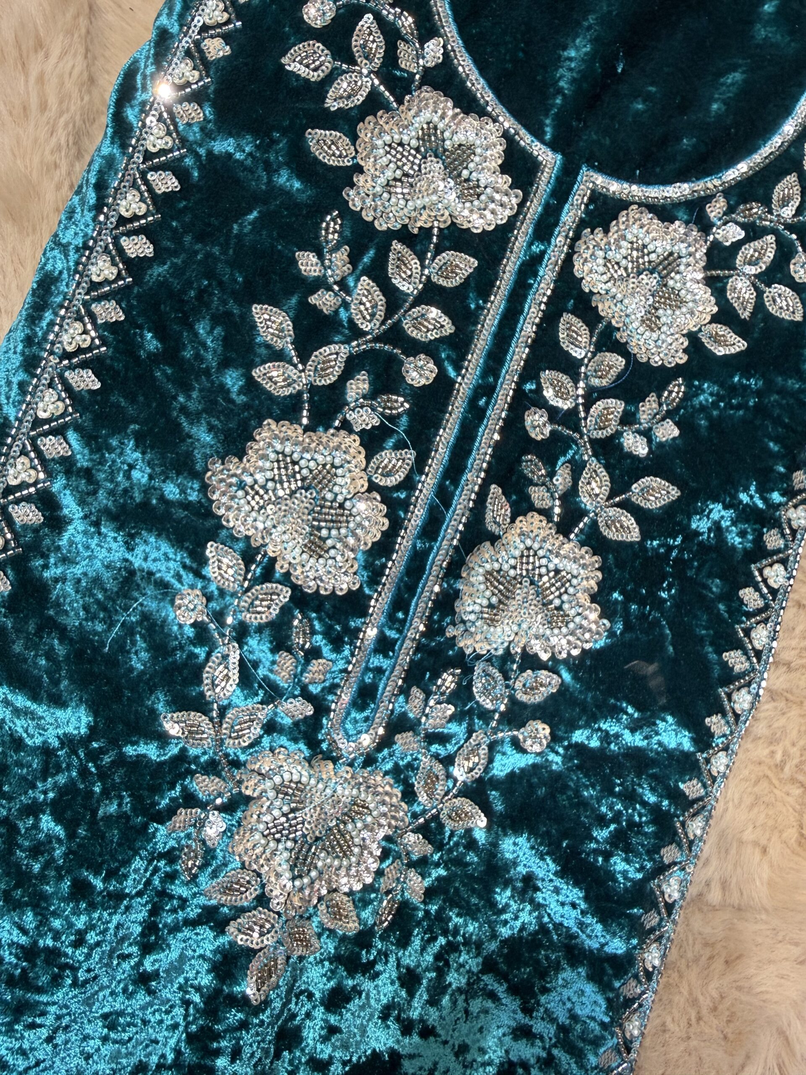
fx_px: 745
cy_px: 538
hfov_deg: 56.8
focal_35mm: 24
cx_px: 403
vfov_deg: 71.6
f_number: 2.2
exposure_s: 1/100
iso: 125
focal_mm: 2.22
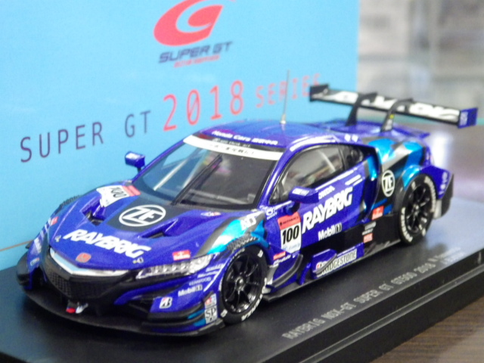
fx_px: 1216
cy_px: 182
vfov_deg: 17.0
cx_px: 242
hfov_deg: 22.5
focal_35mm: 87
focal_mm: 15.6
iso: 1250
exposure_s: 1/30
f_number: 4.4
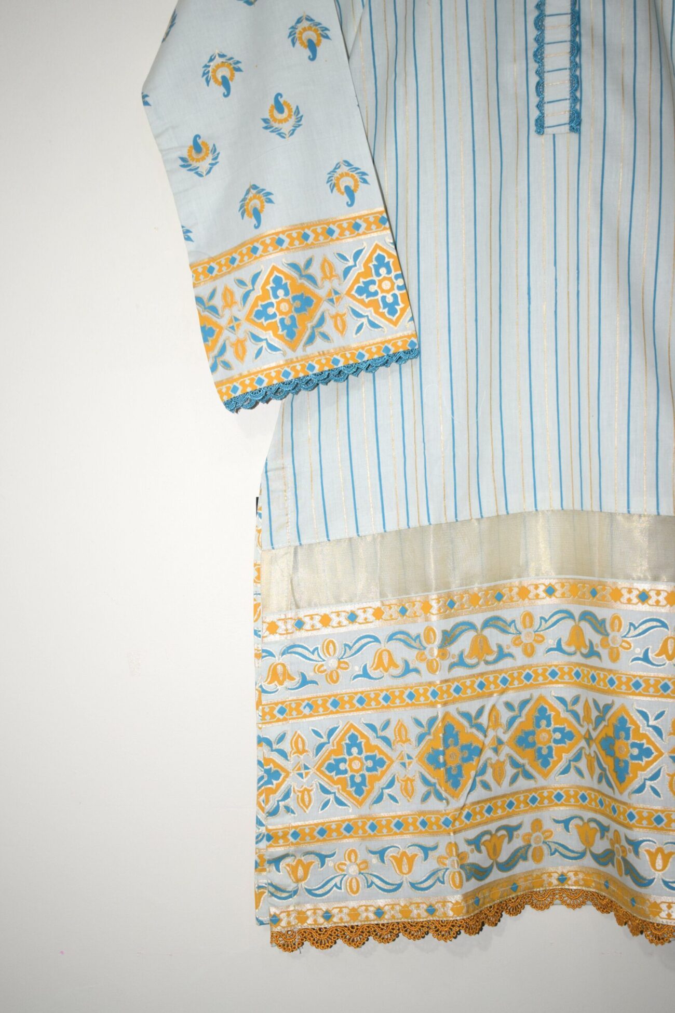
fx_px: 1434
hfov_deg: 26.5
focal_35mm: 51
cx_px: 338
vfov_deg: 38.9
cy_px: 506
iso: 800
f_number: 5
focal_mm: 34
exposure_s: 1/100
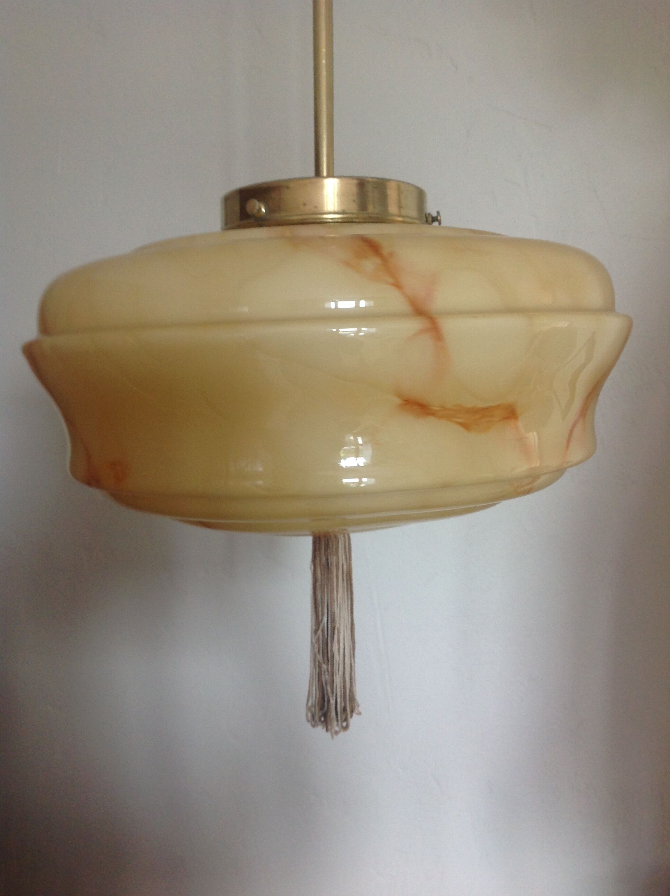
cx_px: 335
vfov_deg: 52.7
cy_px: 448
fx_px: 906
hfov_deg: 40.6
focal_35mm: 35
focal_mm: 4.28
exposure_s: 1/15
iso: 80
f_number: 2.4
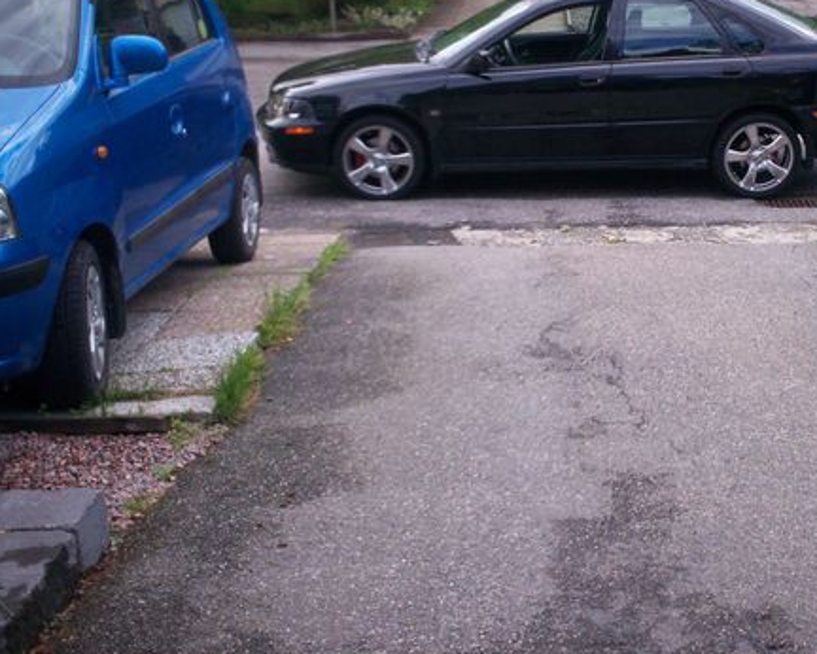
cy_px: 215
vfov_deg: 29.0
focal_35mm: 52
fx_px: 1258
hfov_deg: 35.3
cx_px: 598
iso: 100
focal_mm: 6
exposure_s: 1/143
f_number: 4.5
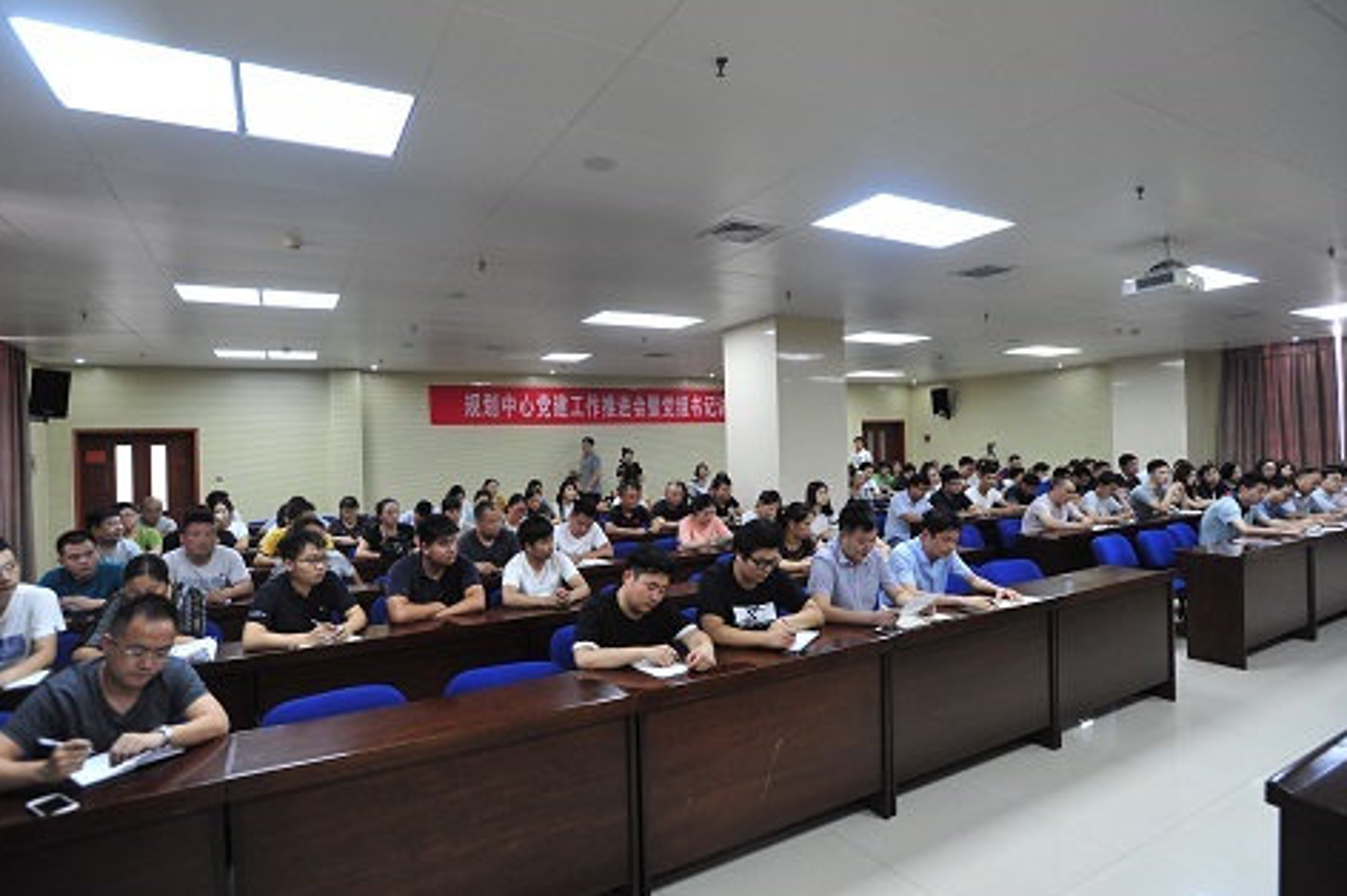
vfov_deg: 67.3
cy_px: 445
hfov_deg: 90.0
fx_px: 673
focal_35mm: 18
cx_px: 648
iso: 1600
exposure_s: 1/50
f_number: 3.5
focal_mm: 17
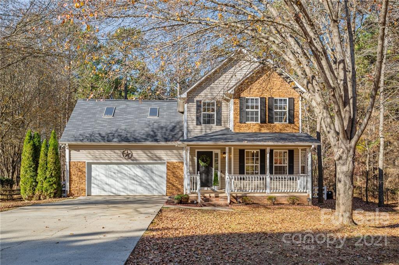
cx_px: 200
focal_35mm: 31
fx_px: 343
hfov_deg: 60.3
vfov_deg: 42.3
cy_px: 132
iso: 100
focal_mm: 31
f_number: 7.1
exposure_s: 1/160
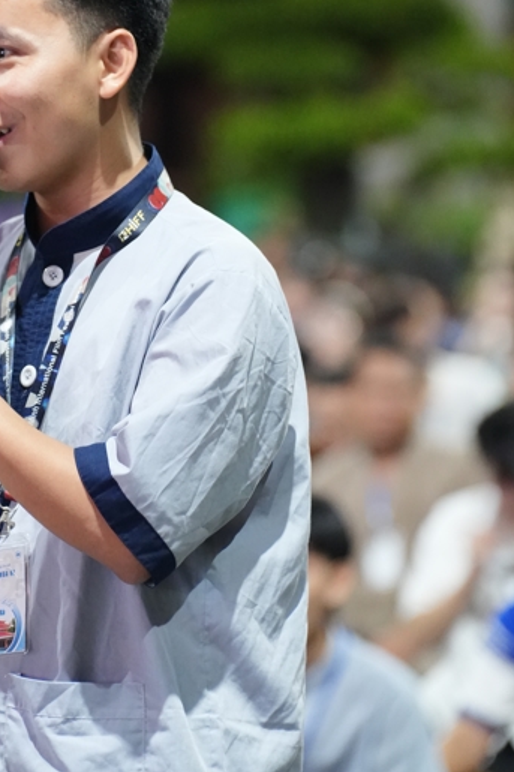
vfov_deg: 8.8
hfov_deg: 5.9
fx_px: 4993
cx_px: 45
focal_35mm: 233
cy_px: 281
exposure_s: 1/80
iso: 8000
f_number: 2.8
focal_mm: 123
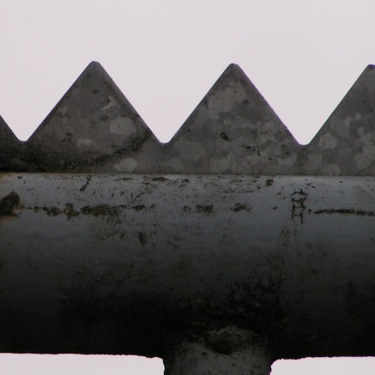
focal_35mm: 366
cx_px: 38
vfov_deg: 4.8
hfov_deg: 4.8
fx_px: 4486
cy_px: 176
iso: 50
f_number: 4.5
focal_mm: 34.5
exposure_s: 1/250
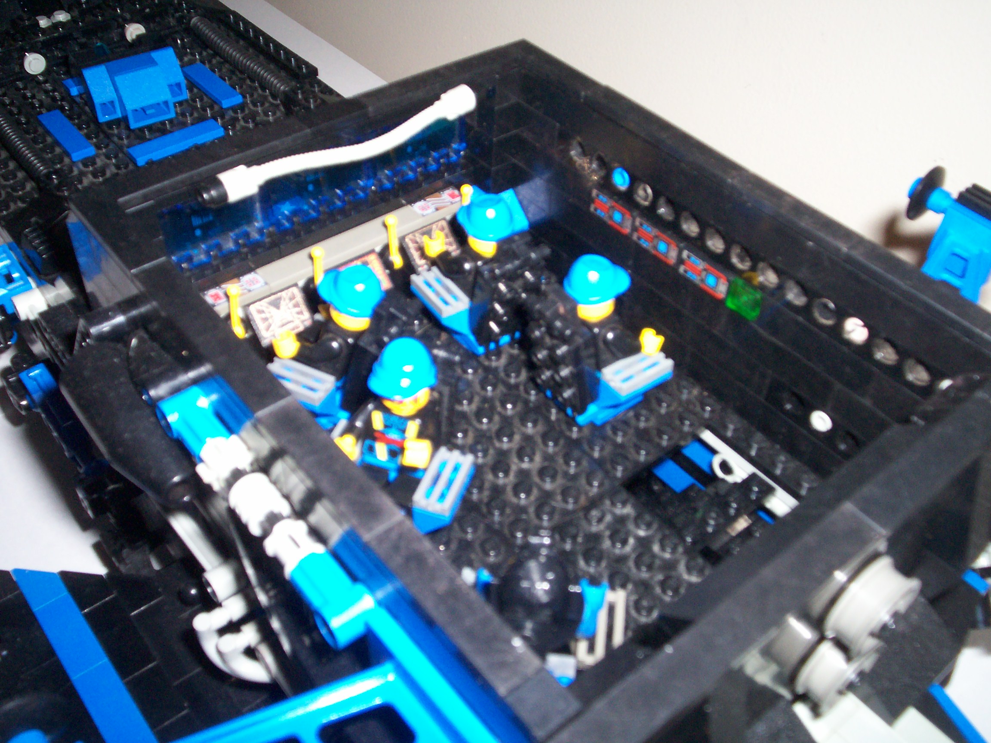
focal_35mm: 36
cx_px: 496
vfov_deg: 39.7
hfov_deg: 51.4
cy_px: 372
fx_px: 1031
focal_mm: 5.9
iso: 140
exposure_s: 1/64
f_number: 4.5
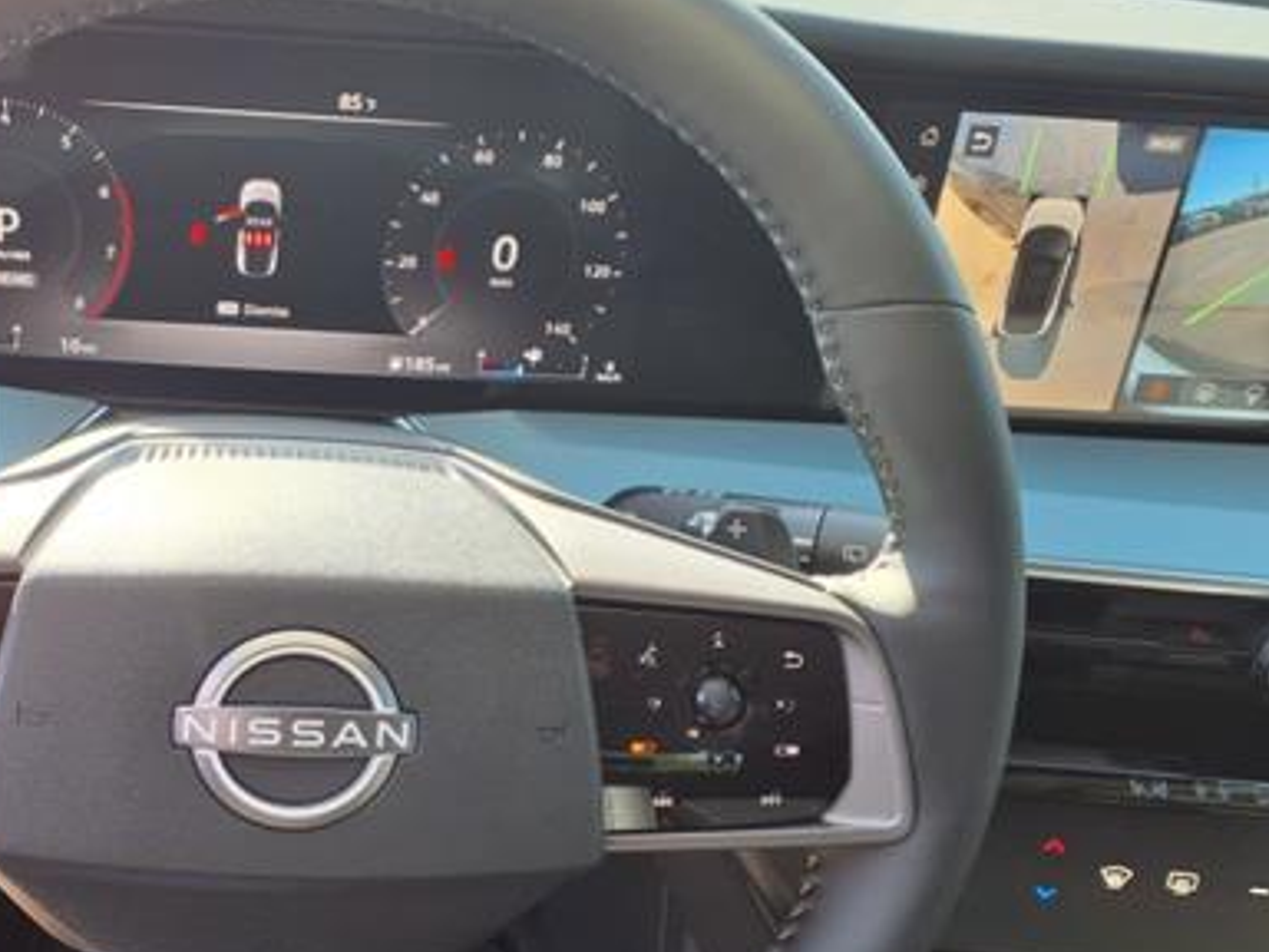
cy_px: 621
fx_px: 1650
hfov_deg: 40.5
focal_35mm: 45
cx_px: 271
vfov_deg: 32.0
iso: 50
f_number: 1.9
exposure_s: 1/120
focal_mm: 3.58
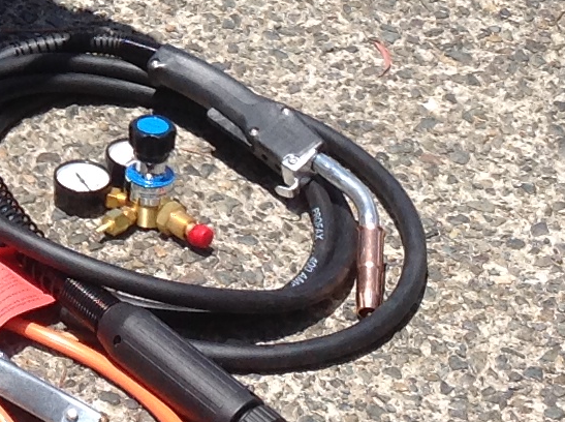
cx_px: -177
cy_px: -187
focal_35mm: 166
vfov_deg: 8.7
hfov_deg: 11.6
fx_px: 2704
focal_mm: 4.28
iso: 50
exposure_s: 1/2016
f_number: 2.4
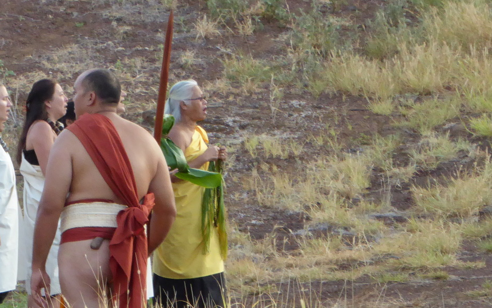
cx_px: 43
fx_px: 8583
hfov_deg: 3.3
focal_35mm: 640
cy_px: 204
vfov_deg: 2.1
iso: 400
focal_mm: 50.5
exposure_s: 1/80
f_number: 7.1
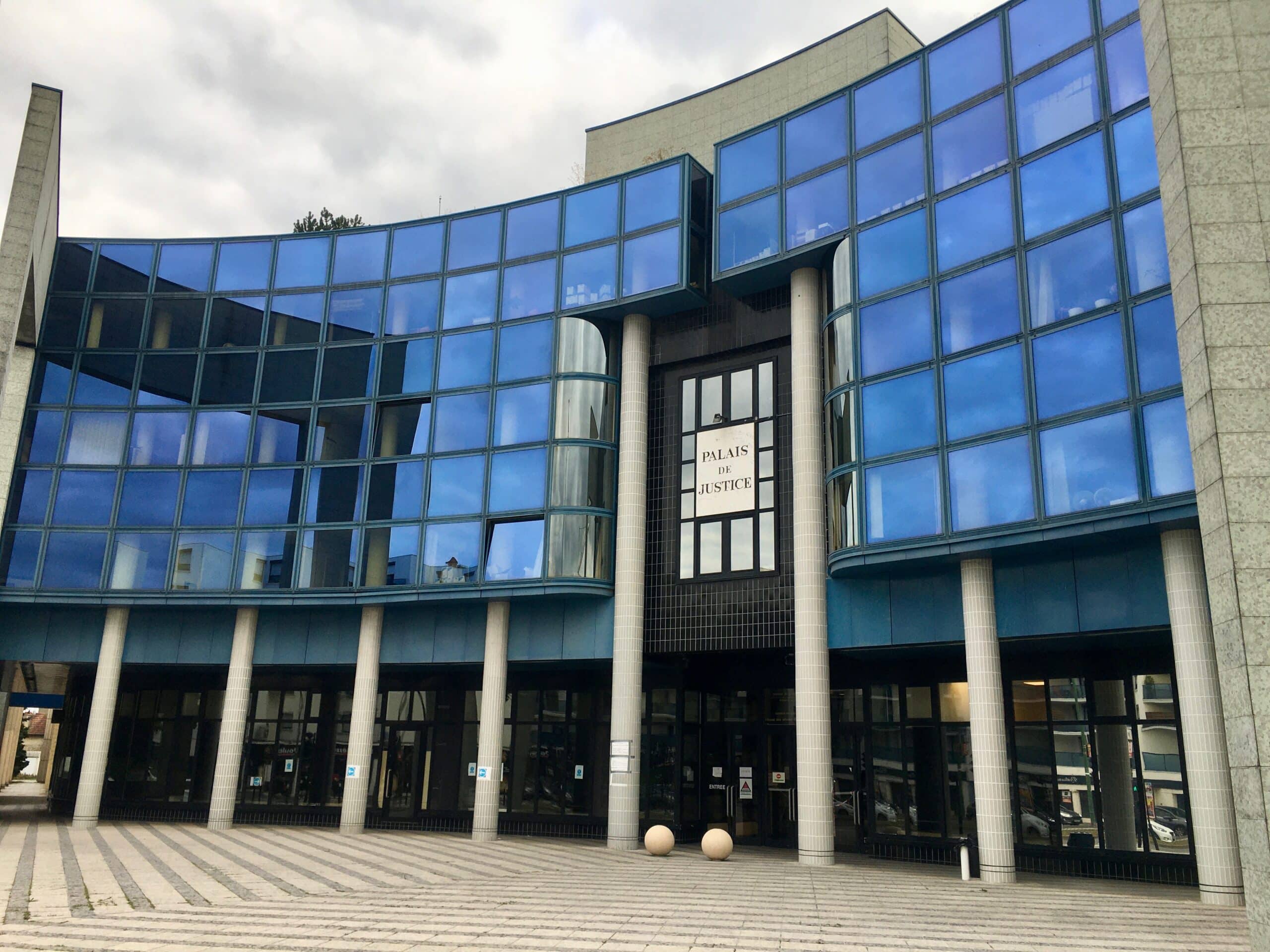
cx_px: 635
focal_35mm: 29
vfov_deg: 48.2
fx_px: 1064
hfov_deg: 61.7
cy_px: 476
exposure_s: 1/257
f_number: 2.2
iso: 25
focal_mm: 4.15
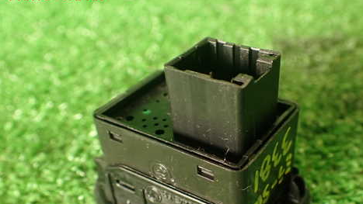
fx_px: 404
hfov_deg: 48.3
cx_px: 195
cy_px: 160
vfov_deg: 27.9
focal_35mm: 42
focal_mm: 5.4
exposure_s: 1/30
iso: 200
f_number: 2.3
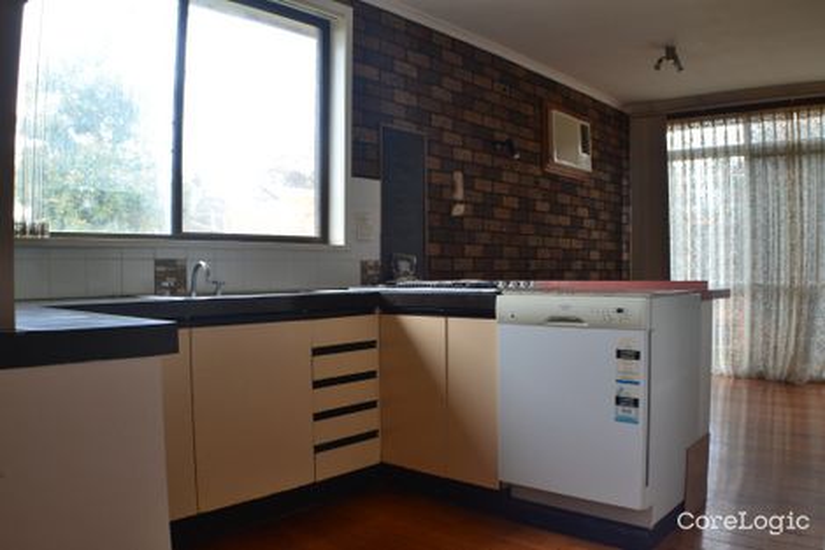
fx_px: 825
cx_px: 412
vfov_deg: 36.8
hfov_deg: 53.1
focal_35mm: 36
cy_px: 275
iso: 400
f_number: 7.1
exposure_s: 1/40
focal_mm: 24
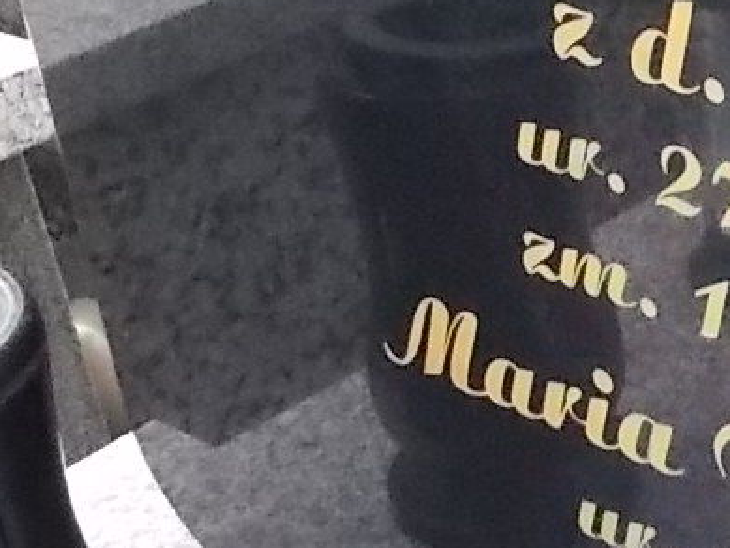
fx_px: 2257
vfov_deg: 13.8
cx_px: 914
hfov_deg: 17.4
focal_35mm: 107
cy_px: 186
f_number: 8
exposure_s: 1/100
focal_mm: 4.6
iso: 400
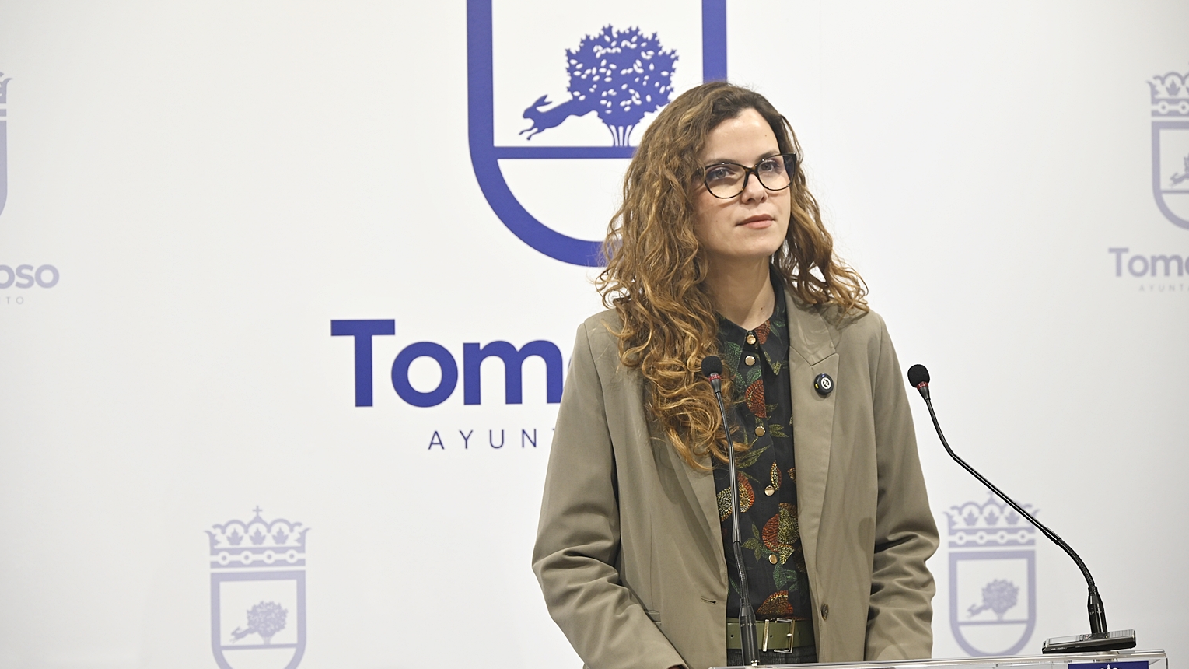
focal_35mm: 121
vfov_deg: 10.0
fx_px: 3815
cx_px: 596
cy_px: 346
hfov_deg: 17.7
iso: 800
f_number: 6.3
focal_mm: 115
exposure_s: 1/125
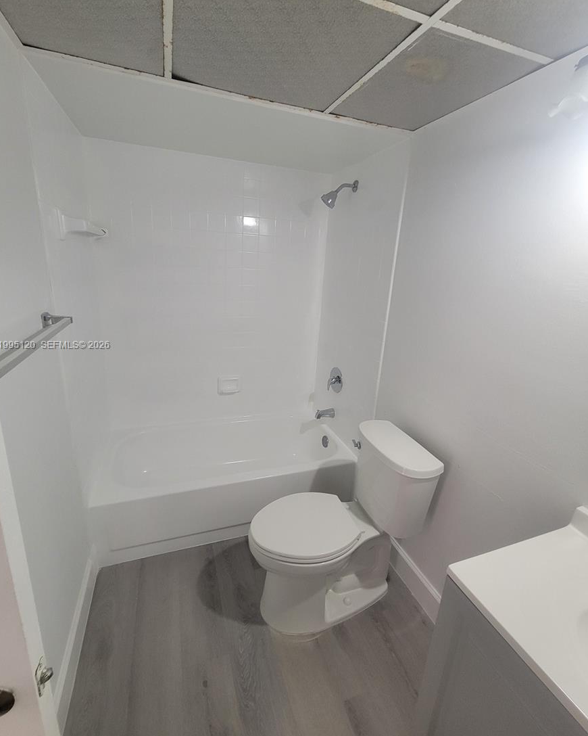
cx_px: 289
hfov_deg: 88.0
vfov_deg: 100.6
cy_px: 346
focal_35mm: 14
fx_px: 305
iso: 320
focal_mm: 2.2
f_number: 2.2
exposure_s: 1/40
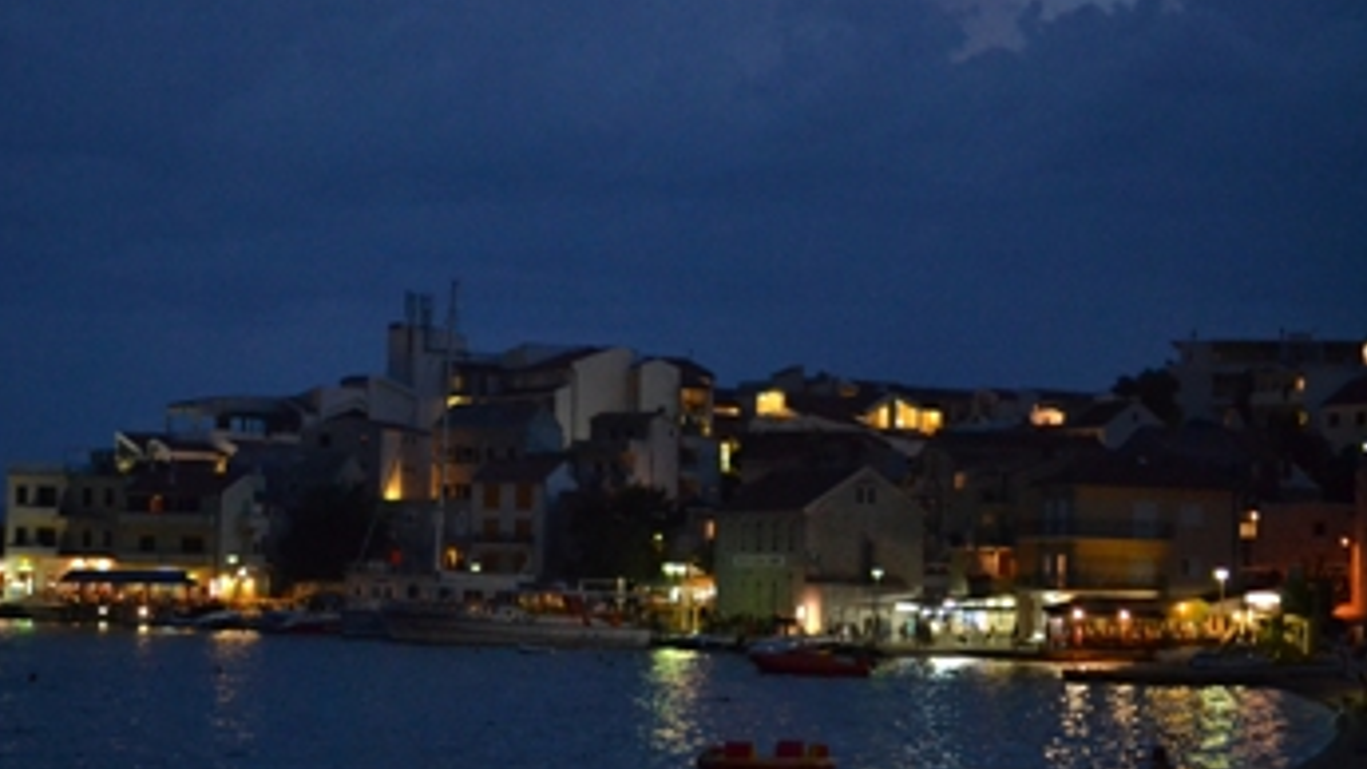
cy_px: 604
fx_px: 2891
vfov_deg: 15.1
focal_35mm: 80
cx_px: 392
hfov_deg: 26.4
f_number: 1.8
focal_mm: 35
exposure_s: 1/80
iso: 3200
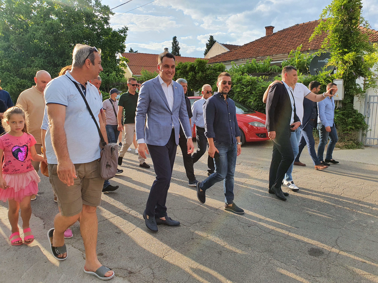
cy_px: 142
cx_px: 189
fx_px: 284
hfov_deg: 67.3
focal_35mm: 26
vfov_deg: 53.1
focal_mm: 4.32
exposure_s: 1/820
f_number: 2.4
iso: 50
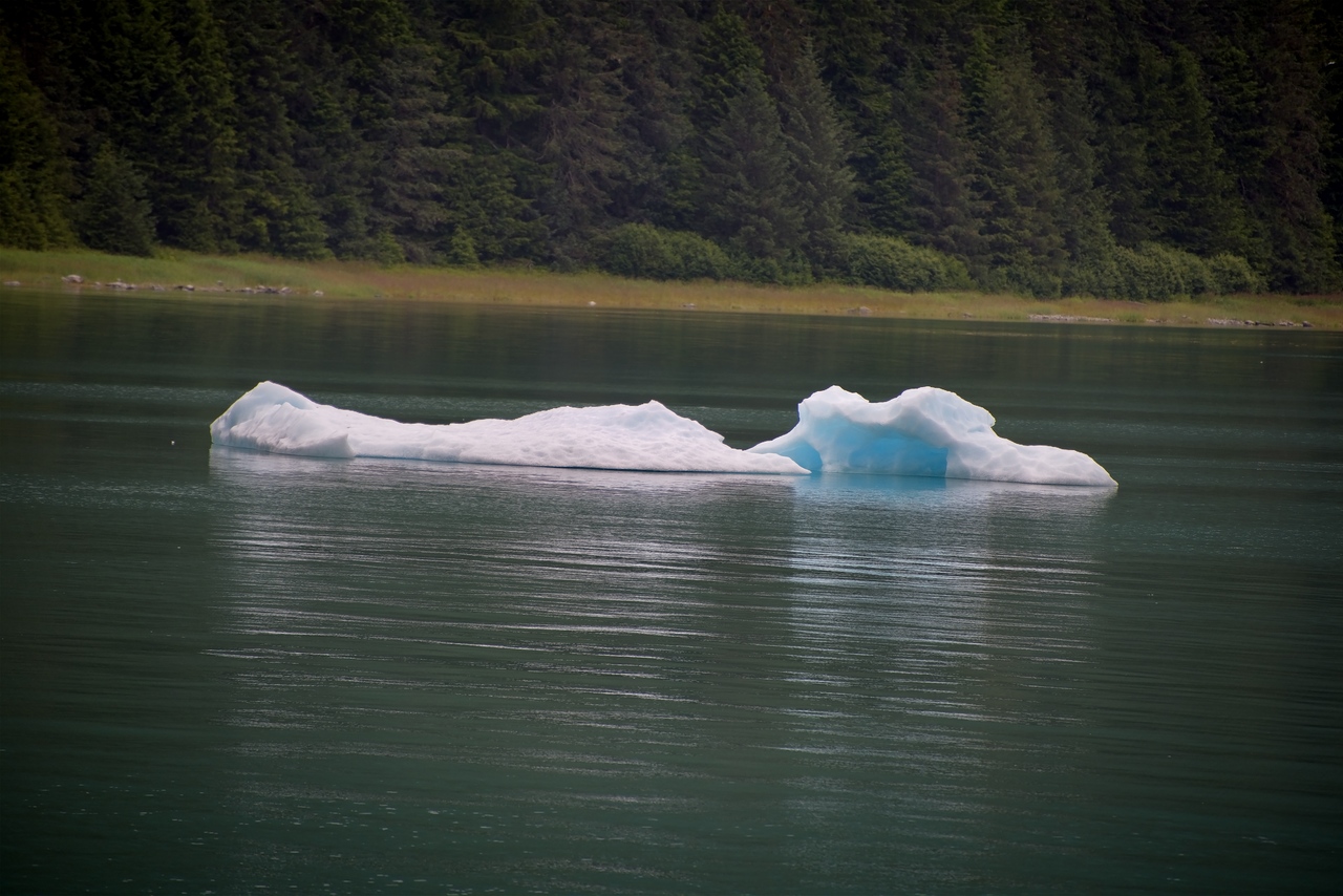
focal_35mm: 300
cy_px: 448
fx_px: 11193
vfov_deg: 4.6
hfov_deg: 6.9
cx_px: 672
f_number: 5.6
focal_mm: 300
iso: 200
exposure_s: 1/640
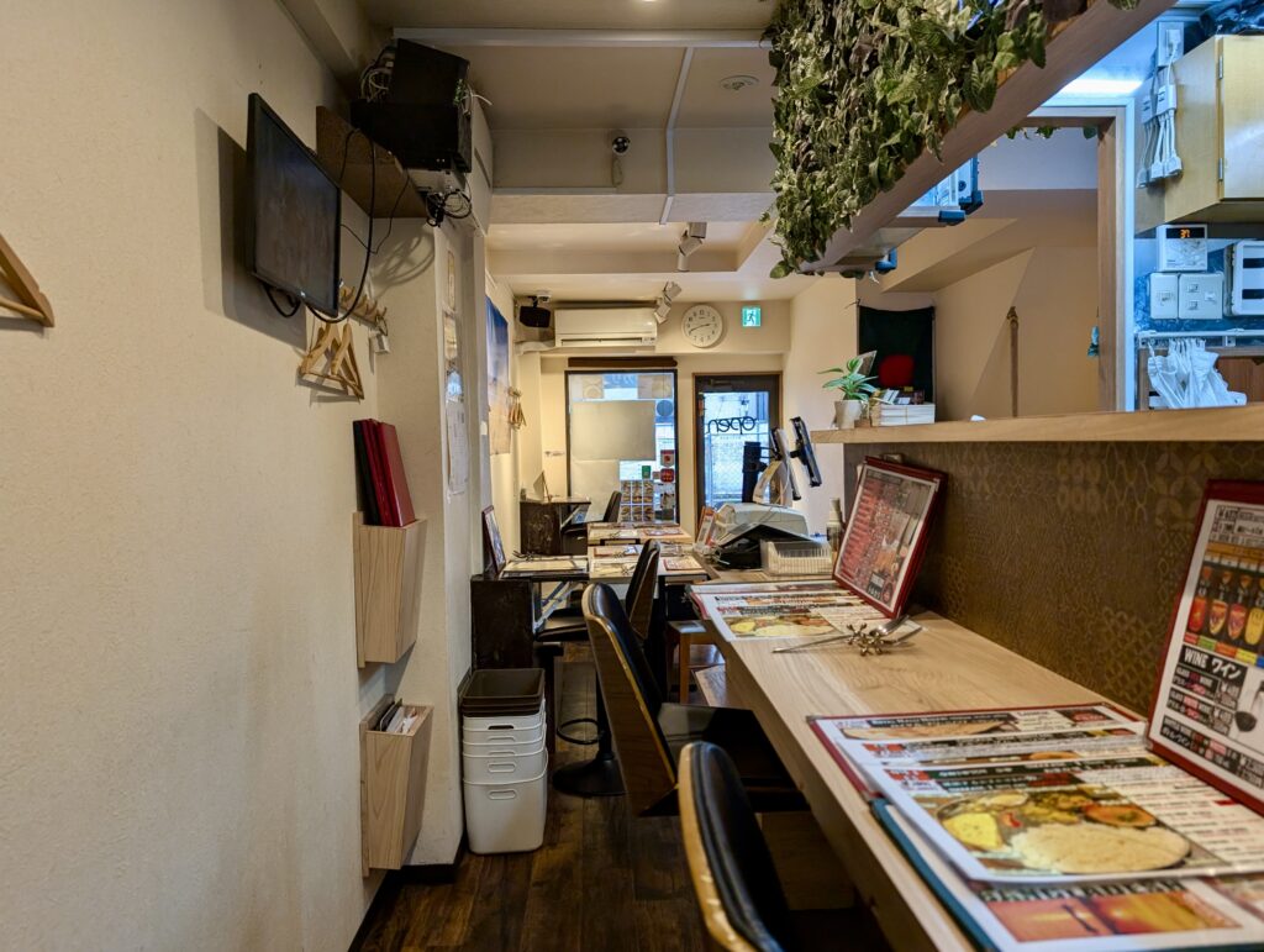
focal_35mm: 24
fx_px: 878
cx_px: 632
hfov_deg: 71.5
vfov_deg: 56.9
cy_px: 476
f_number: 1.68
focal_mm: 6.9
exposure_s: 1/185
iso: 122
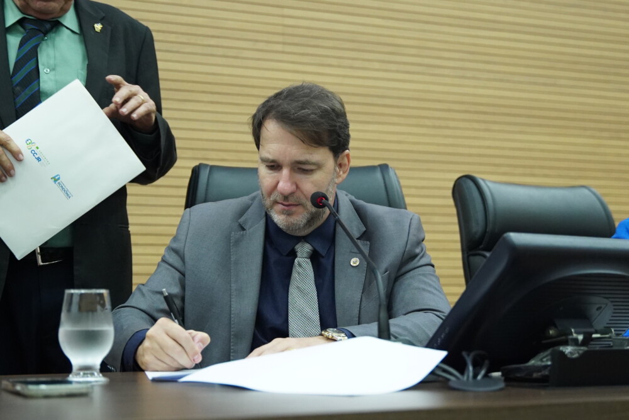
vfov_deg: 21.2
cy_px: 210
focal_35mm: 64
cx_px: 314
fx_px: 1118
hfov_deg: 31.4
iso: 5000
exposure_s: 1/200
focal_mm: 43.2
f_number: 2.8
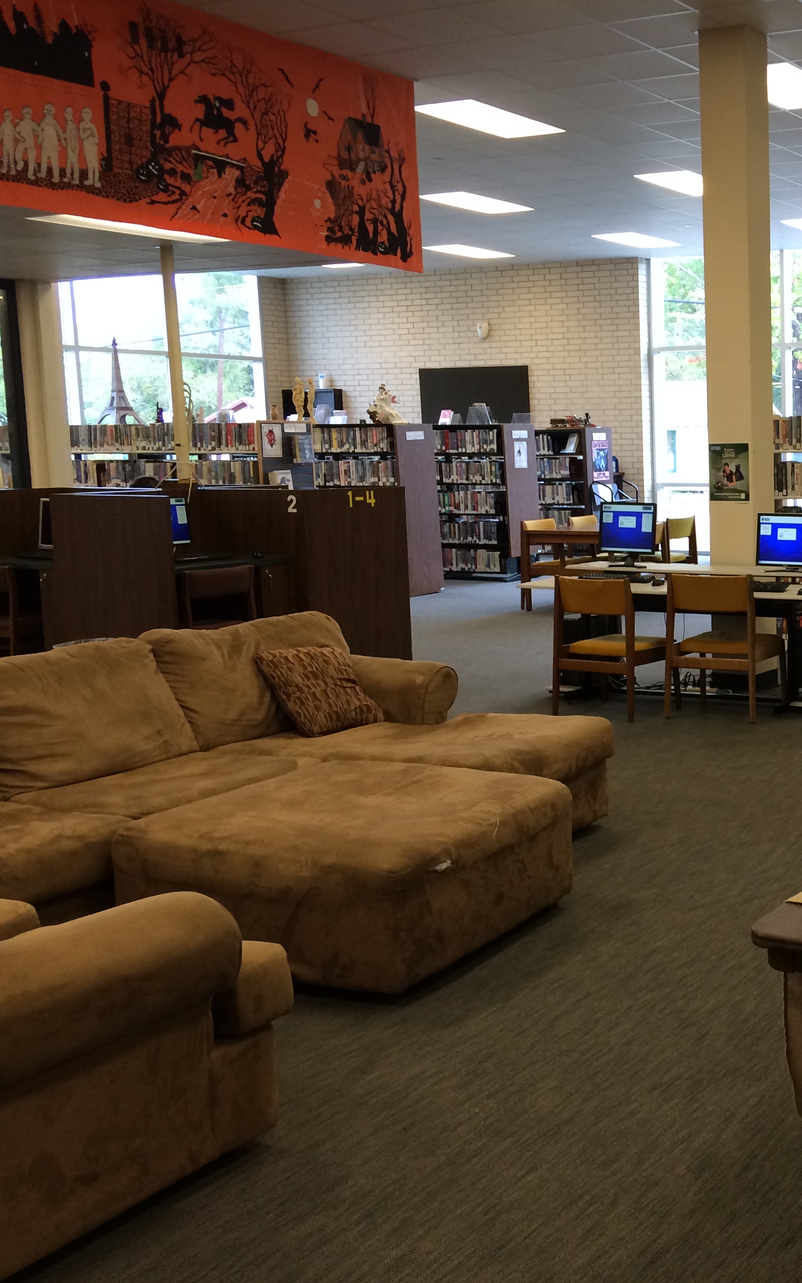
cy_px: 640
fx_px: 1504
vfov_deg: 46.2
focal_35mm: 43
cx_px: 822
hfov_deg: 27.9
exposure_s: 1/30
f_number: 2.2
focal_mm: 4.12
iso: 50
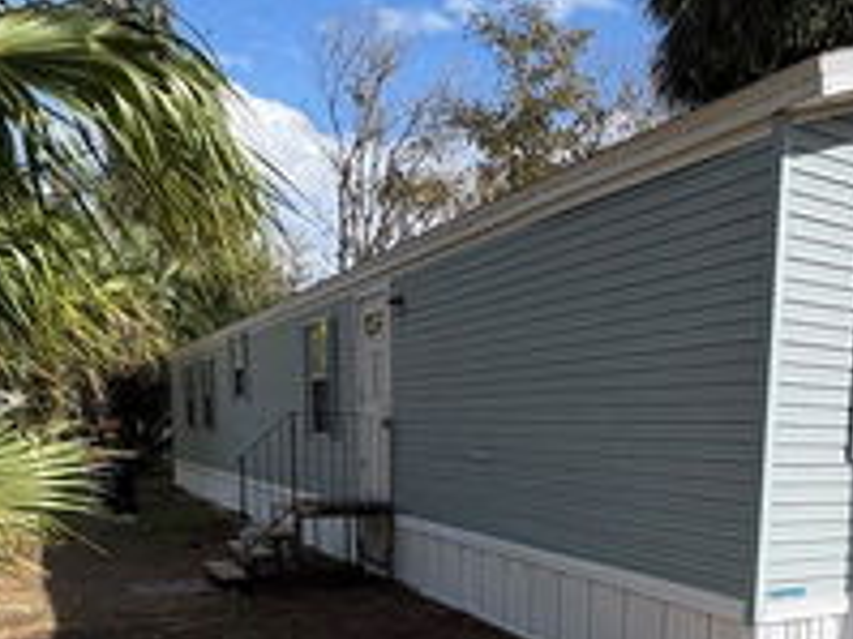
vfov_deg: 37.0
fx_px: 887
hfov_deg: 50.0
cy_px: 579
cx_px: 600
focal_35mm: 36
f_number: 2.2
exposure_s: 1/1600
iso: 50
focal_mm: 2.22
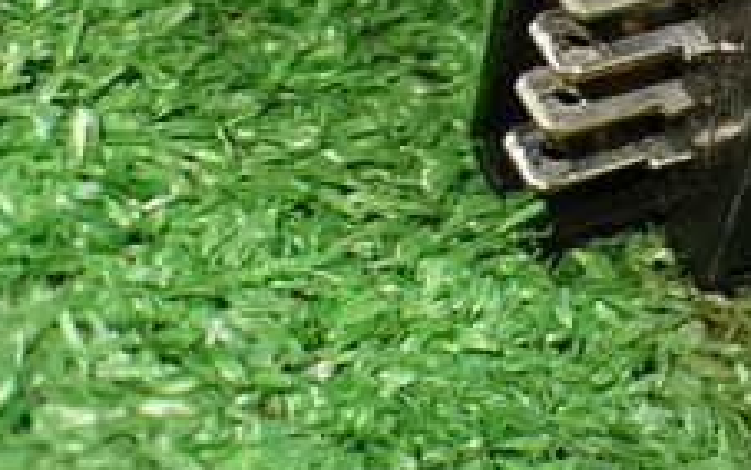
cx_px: 705
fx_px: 1720
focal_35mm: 84
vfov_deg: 15.3
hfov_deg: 23.8
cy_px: 13
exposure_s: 1/125
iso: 640
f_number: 2.3
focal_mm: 5.4
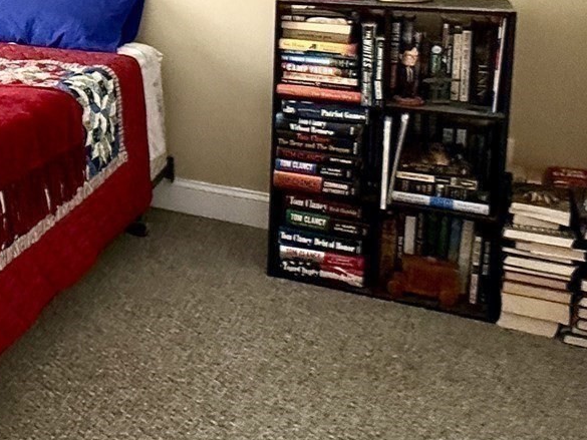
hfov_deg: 33.3
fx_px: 831
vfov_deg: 27.9
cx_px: -79
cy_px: -2
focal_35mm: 49
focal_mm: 2.22
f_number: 2.2
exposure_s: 1/87
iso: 400
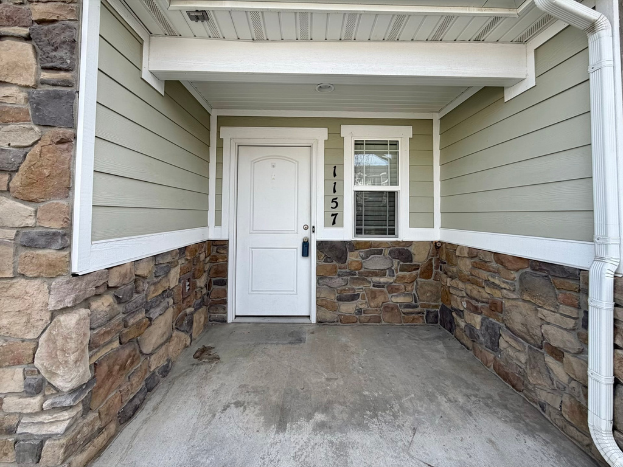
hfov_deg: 102.1
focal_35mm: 14
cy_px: 234
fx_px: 252
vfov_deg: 85.7
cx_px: 312
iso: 50
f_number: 2.2
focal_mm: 2.22
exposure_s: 1/502
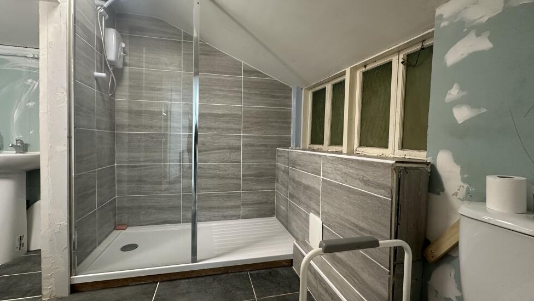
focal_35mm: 16
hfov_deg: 99.4
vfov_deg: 67.1
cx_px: 262
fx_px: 227
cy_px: 149
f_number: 2.2
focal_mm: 2.22
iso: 160
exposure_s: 1/50
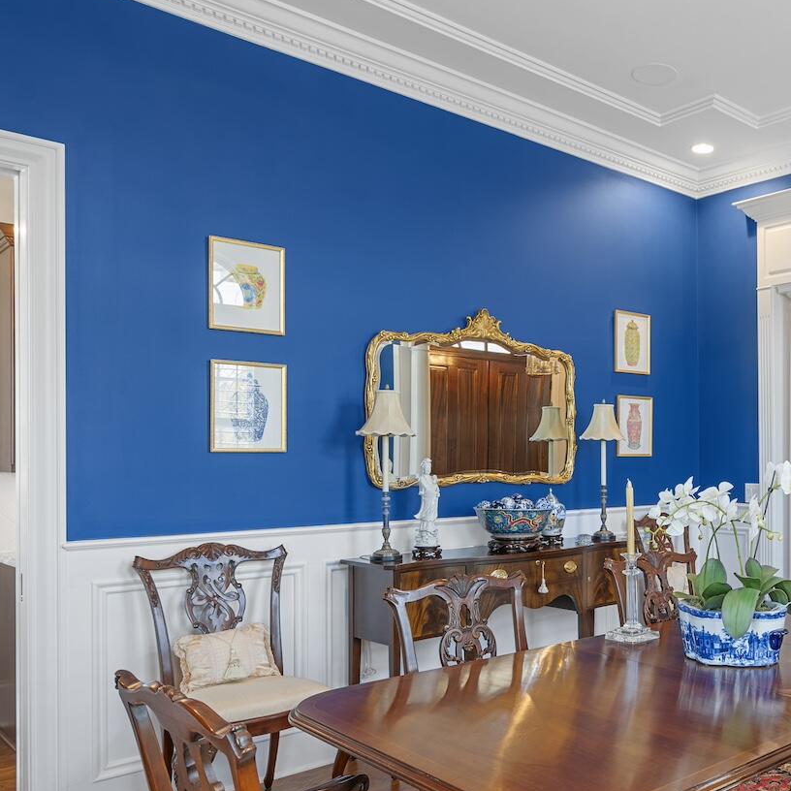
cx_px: 698
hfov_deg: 46.6
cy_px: 453
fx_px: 827
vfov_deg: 50.9
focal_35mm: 32
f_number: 7.1
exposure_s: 2.5
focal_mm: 16
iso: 100
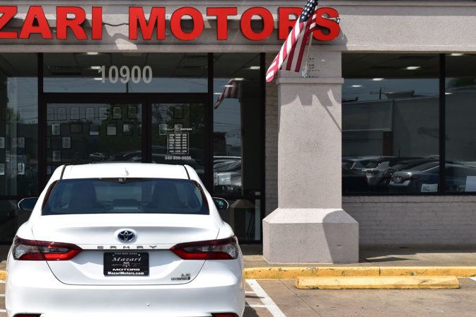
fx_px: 935
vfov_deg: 19.2
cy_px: 166
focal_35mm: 71
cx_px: 146
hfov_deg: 28.3
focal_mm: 31
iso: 200
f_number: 11
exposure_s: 1/500
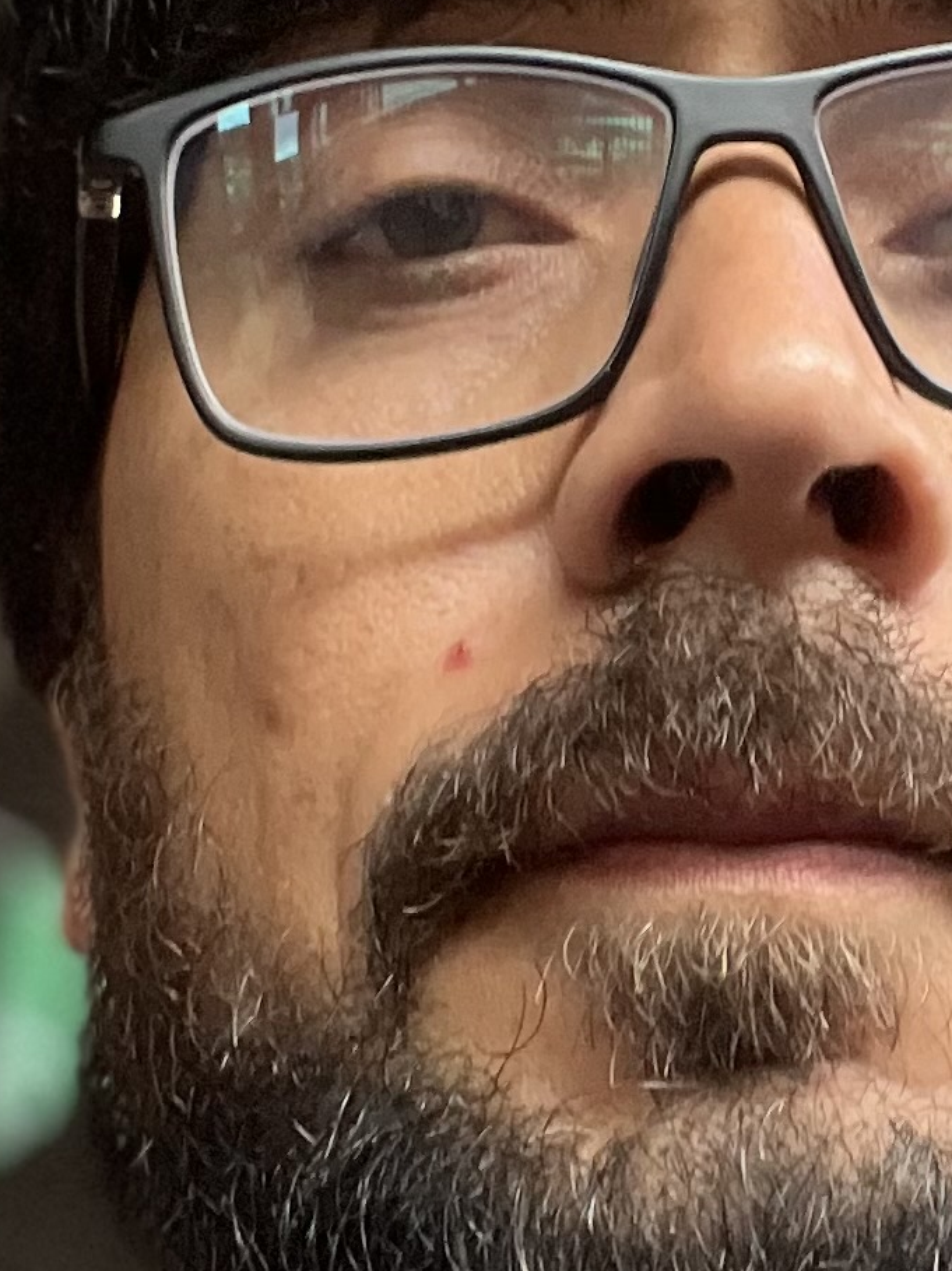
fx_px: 2569
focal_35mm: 70
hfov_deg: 20.8
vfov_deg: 27.7
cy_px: 527
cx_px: 712
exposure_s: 1/60
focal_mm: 2.71
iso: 320
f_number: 2.2
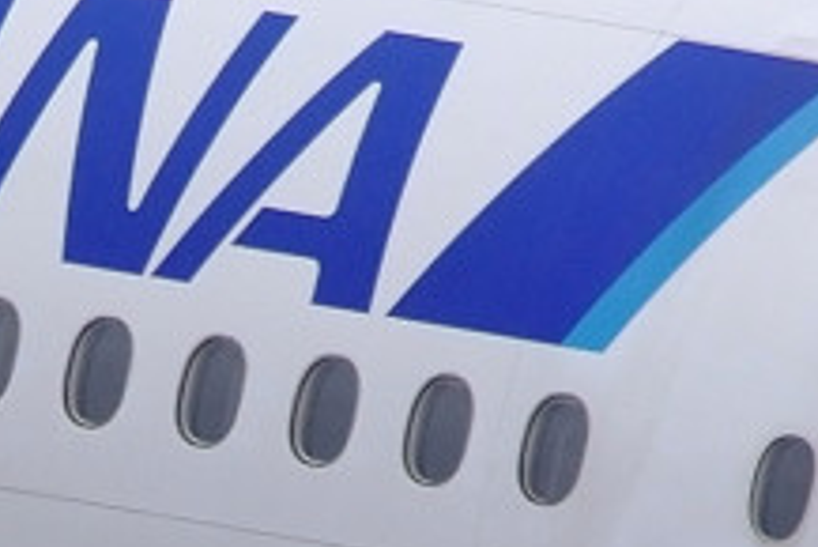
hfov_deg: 0.7
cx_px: -41
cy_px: 658
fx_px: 67550
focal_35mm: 2971
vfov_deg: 0.5
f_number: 8
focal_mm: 420
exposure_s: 1/1600
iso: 640
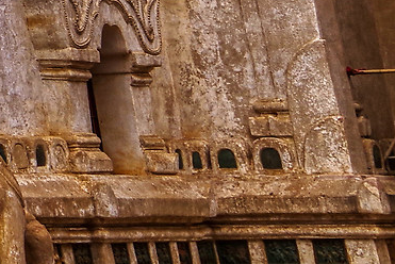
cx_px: -865
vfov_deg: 6.5
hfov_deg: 8.5
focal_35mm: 194
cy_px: -483
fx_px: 2130
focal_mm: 30
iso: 100
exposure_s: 1/20
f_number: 22
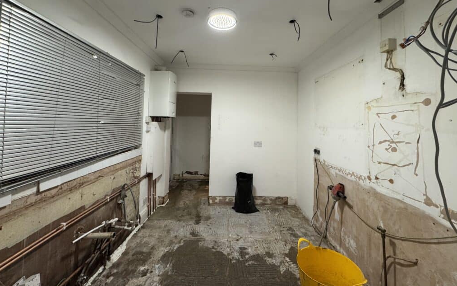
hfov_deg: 101.5
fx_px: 187
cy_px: 116
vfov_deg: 74.1
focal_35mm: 15
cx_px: 229
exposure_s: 1/50
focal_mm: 2.22
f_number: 2.2
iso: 200
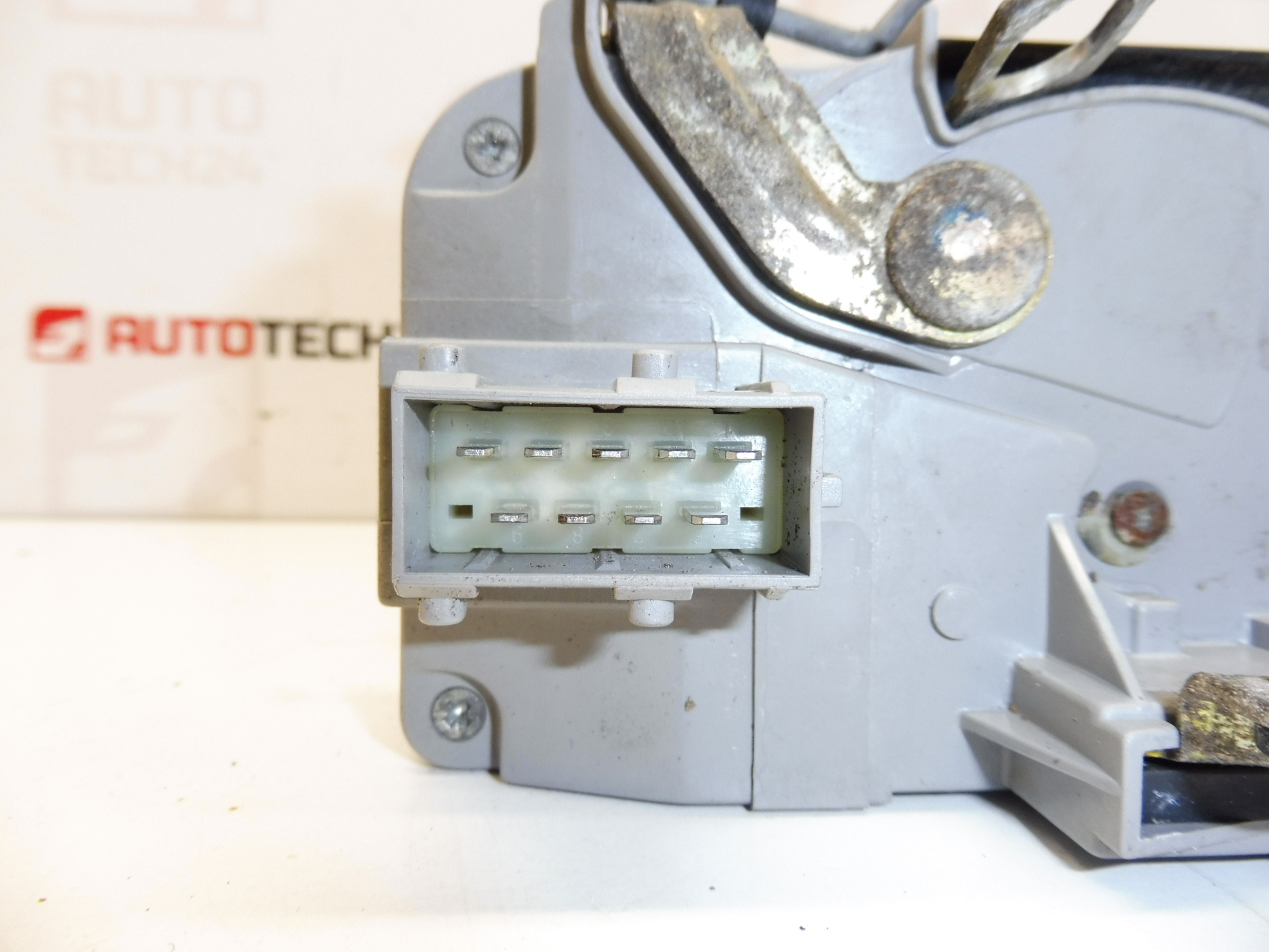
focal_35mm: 25
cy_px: 476
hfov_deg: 69.4
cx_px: 634
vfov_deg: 54.9
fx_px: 916
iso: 200
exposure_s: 1/60
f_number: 3.5
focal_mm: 4.4
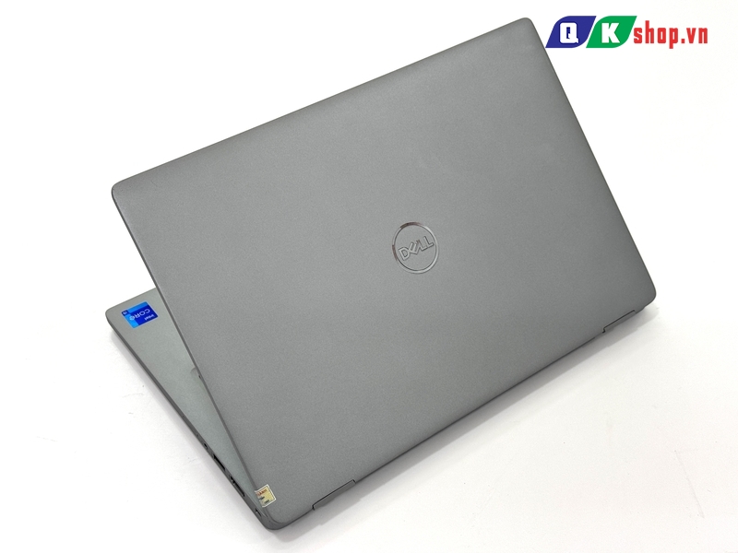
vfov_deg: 30.3
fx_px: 1023
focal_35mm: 48
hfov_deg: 39.7
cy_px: 276
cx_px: 369
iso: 50
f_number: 1.78
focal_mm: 6.76
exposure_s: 1/121
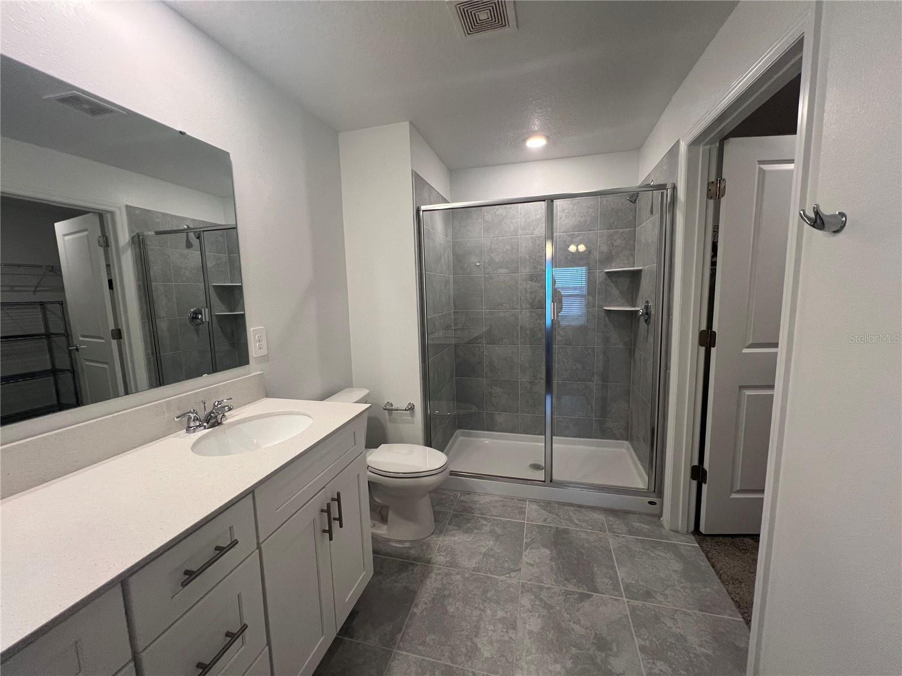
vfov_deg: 89.9
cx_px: 451
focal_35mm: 13
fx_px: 339
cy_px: 338
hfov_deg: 106.2
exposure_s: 1/120
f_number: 1.8
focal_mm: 1.57
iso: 160
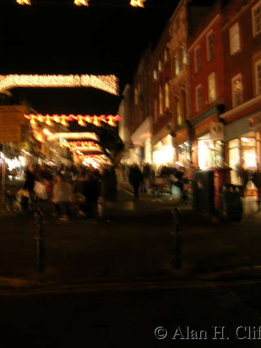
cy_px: 173
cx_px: 77
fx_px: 472
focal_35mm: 47
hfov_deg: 30.5
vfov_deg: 40.4
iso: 50
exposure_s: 1/1.43
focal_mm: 5.4
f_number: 2.8
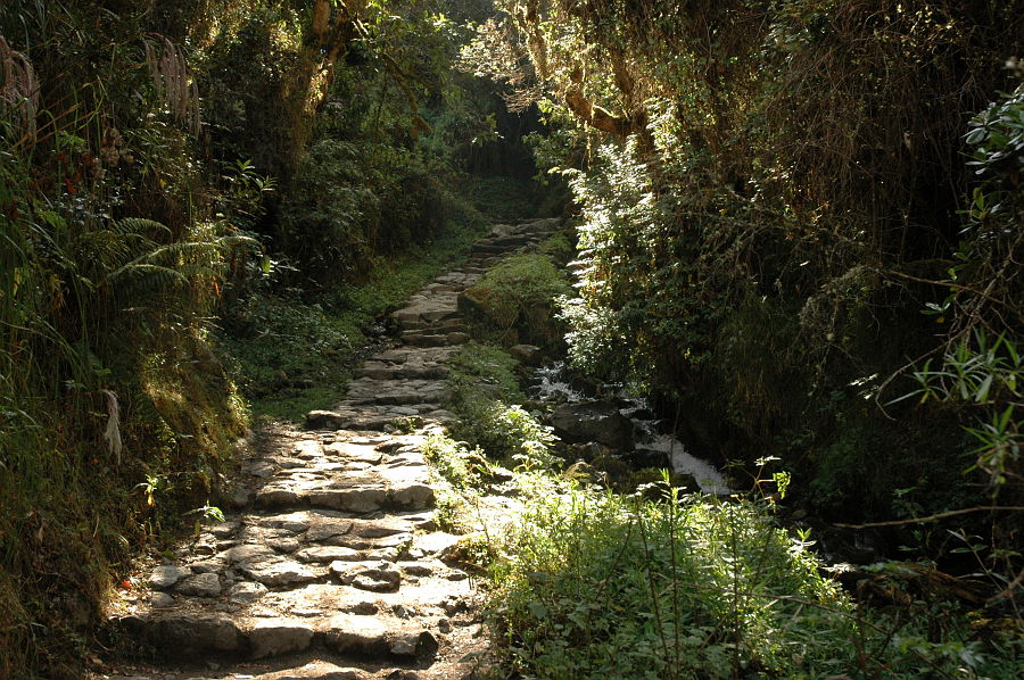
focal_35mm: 46
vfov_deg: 28.9
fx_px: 1321
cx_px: 512
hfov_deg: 42.4
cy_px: 340
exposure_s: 1/125
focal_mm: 31
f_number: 5.6
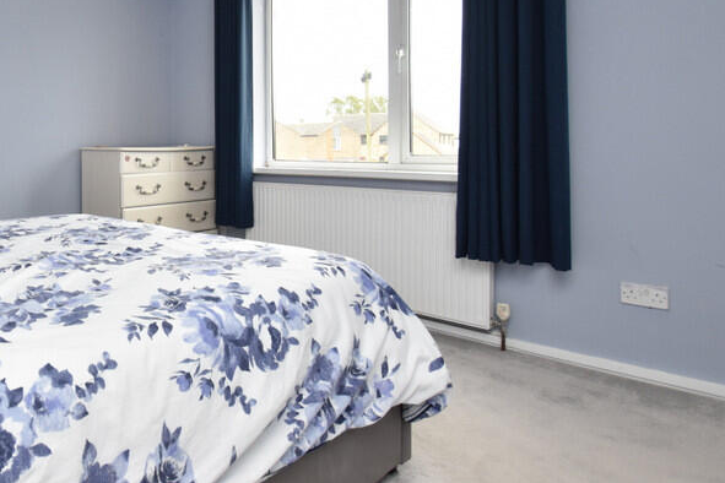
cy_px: 129
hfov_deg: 64.0
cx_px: 157
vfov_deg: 47.9
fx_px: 524
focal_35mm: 26
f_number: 5
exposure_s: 1/200
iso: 560
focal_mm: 10
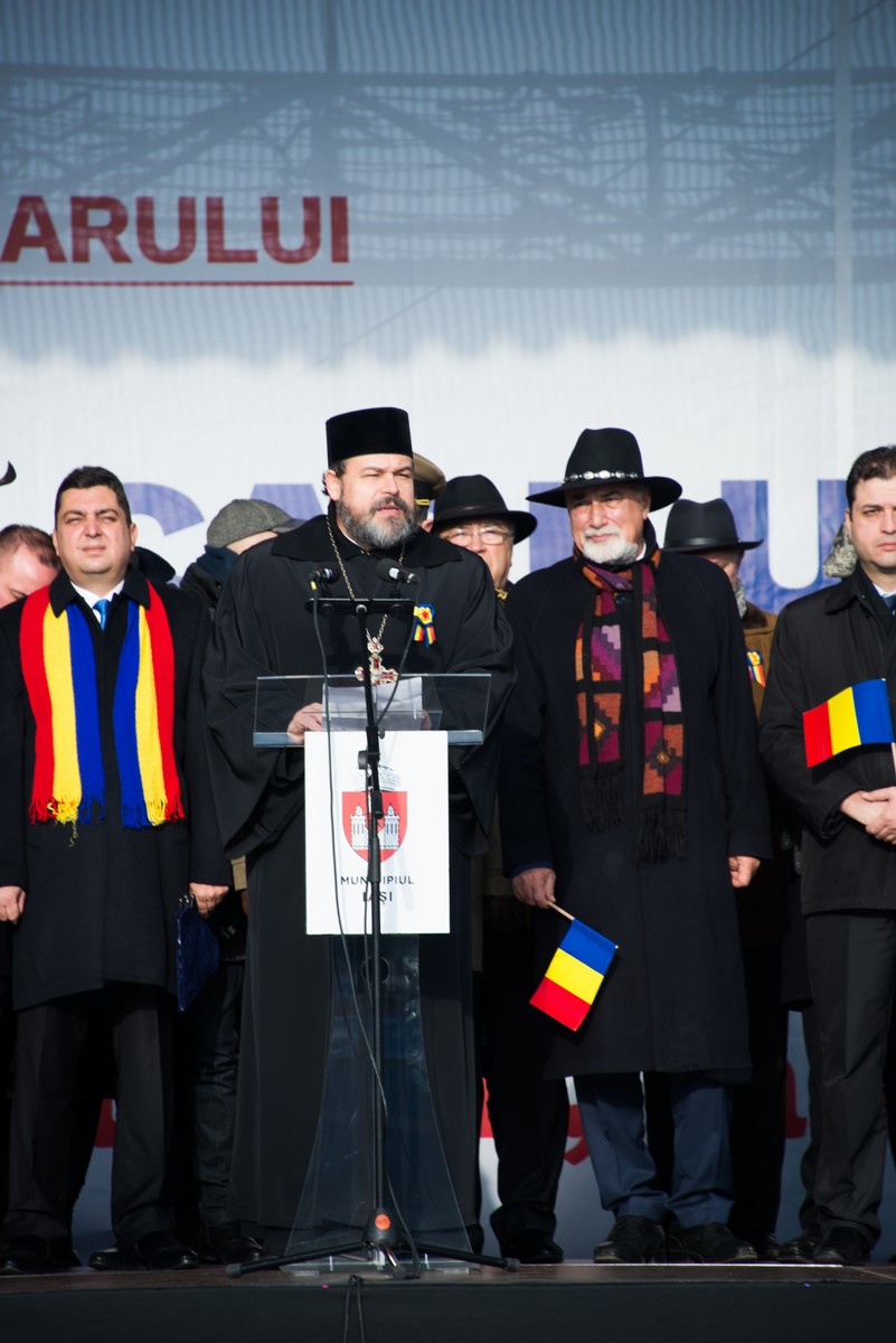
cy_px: 672
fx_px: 11189
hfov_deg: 4.6
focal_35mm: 300
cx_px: 448
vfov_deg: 6.9
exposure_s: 1/160
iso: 100
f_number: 6.3
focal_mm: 300
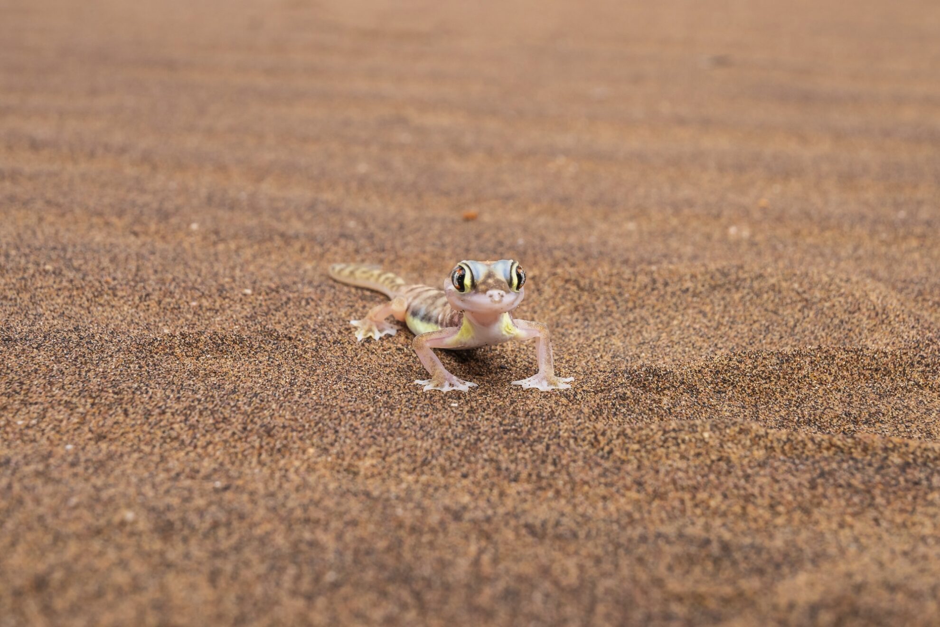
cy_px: 314
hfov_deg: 27.0
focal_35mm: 75
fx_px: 1958
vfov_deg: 18.2
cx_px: 470
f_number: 10
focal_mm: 50
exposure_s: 1/250
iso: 250
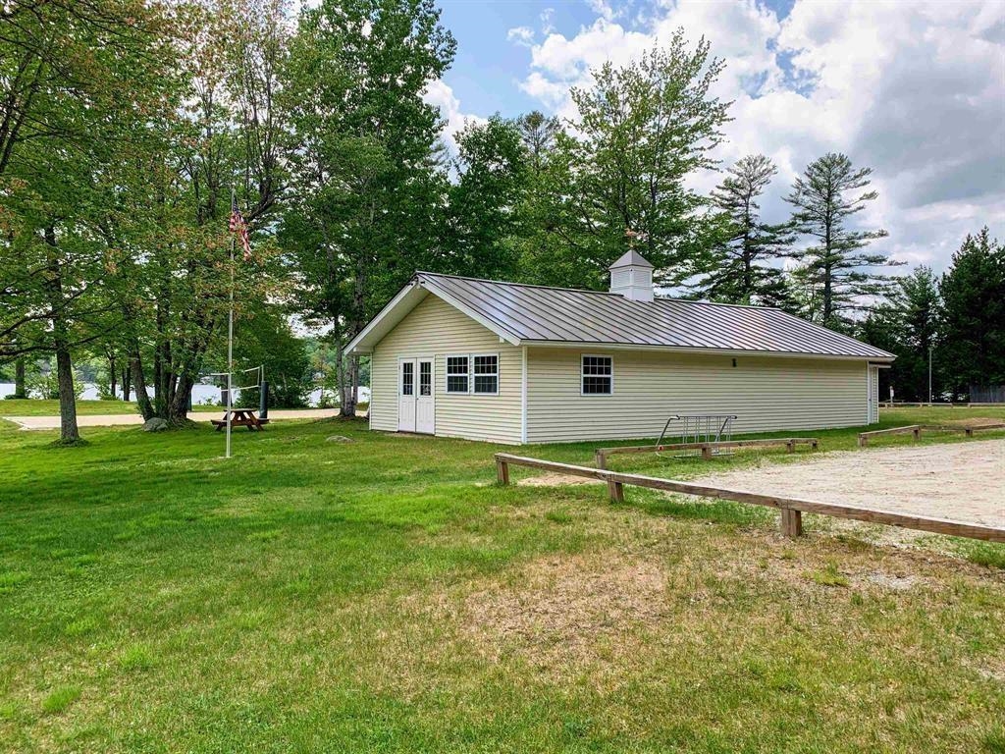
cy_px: 377
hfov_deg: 67.3
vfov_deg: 53.1
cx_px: 502
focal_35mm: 26
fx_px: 755
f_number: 1.8
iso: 25
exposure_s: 1/1065
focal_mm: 4.25
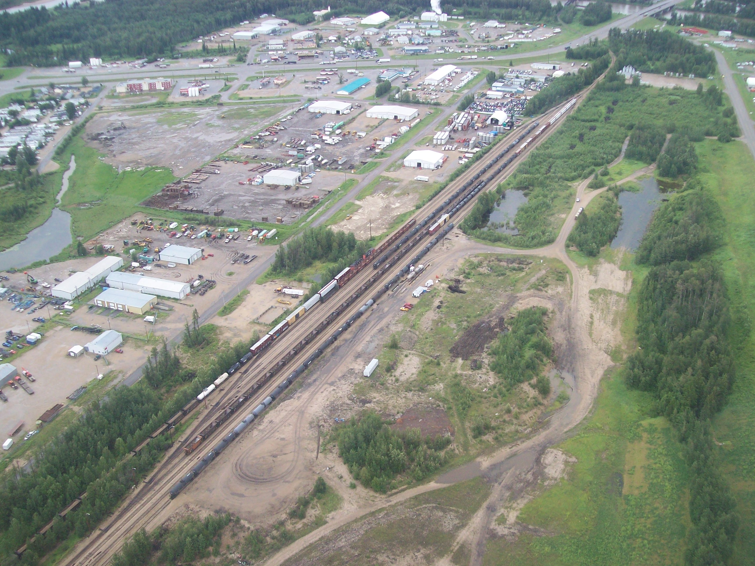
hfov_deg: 49.0
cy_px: 299
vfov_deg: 37.7
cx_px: 367
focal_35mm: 38
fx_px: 829
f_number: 2.7
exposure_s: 1/321
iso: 80
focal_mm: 6
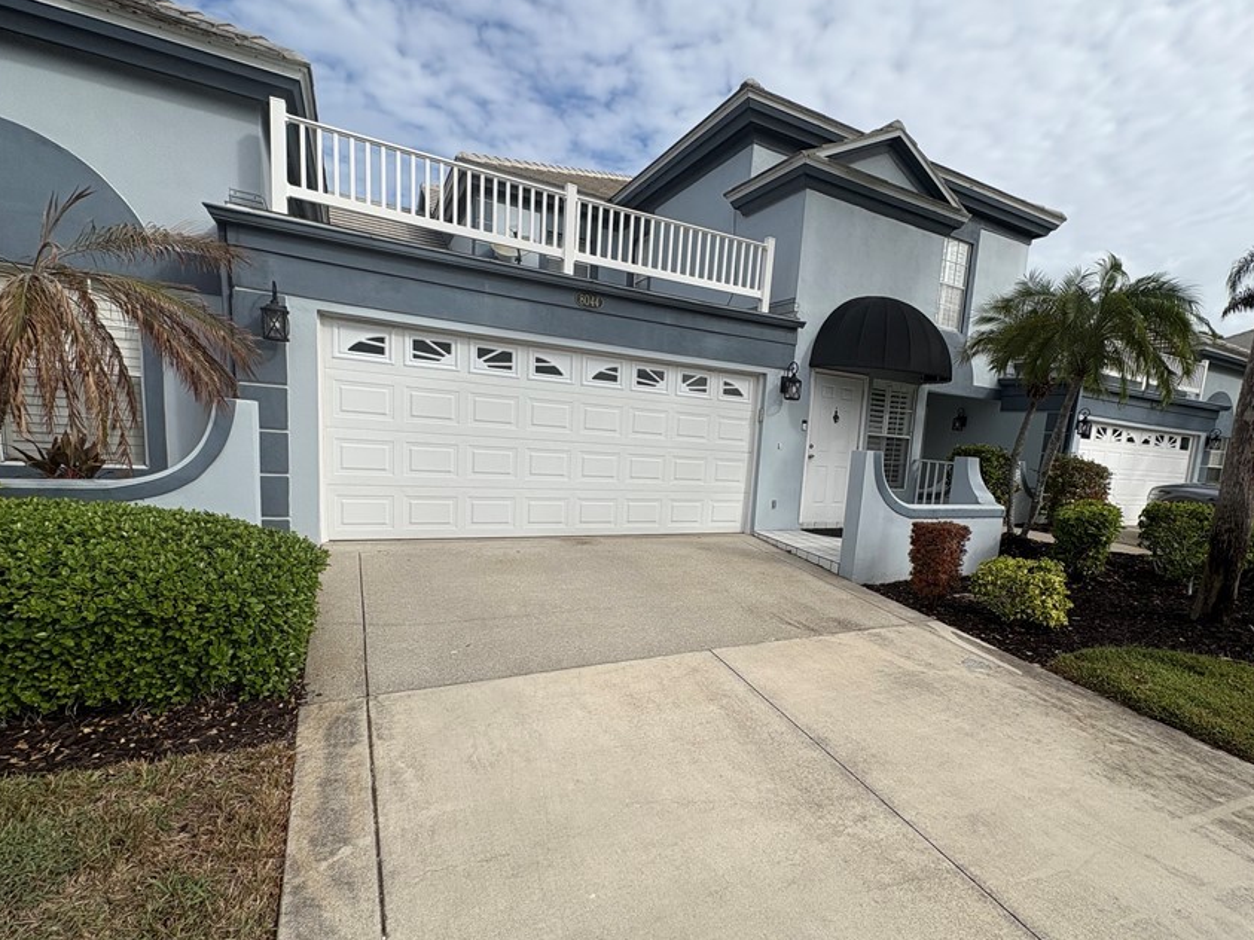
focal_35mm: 17
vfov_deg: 74.5
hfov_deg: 90.6
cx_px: 704
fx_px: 616
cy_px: 524
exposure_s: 1/2770
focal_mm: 2.22
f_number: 2.2
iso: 50
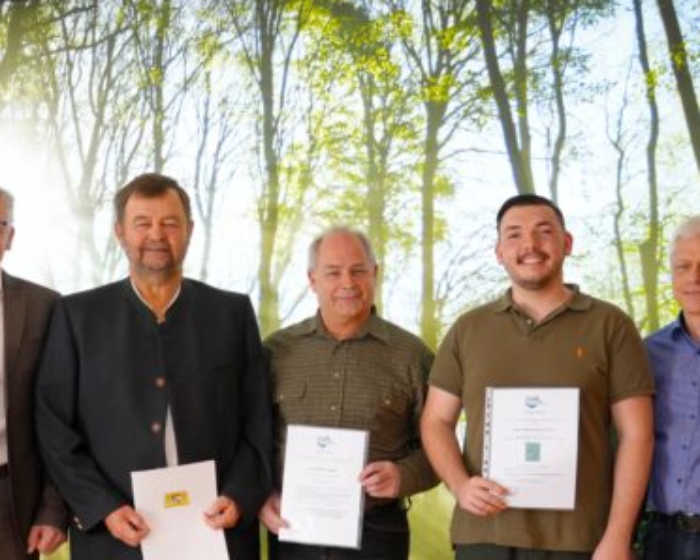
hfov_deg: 31.4
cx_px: 316
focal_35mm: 60
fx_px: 1244
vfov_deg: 25.0
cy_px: 451
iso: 640
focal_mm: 31
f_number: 4
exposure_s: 1/160
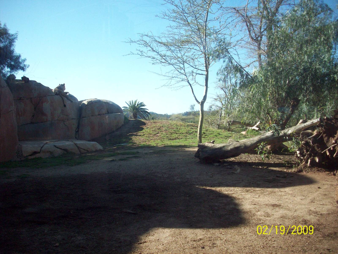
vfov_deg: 38.7
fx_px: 361
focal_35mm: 37
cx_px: 169
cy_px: 127
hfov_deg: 50.1
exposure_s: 1/562
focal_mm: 6.2
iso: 80
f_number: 2.8
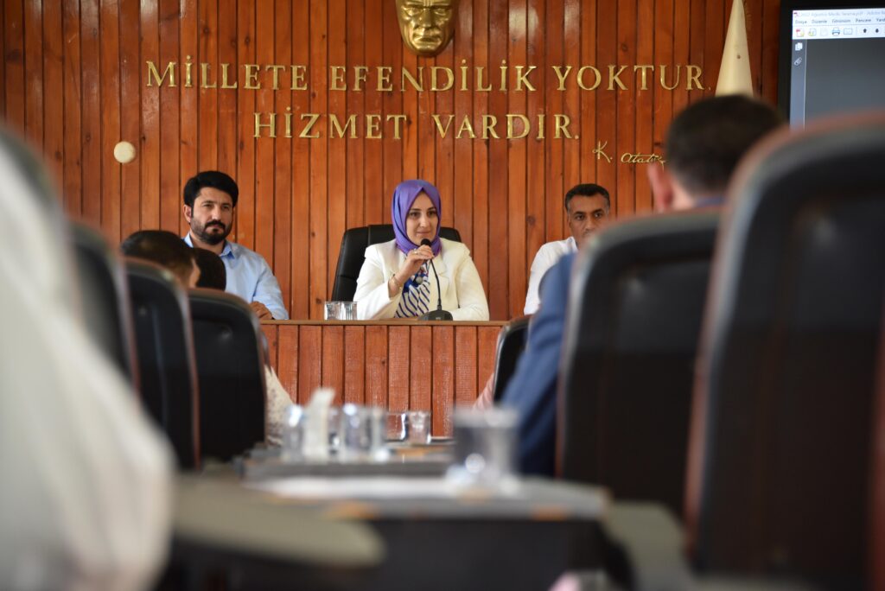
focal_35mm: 125
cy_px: 296
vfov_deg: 11.0
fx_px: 3075
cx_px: 442
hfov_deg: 16.4
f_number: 5.6
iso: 1400
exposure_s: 1/60
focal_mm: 125
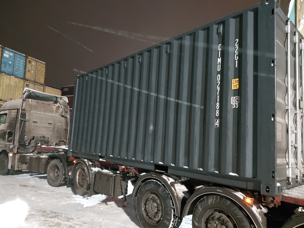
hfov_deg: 69.4
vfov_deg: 54.9
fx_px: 220
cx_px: 152
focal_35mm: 25
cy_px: 114
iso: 1250
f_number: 1.8
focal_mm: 4.69
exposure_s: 1/14.3
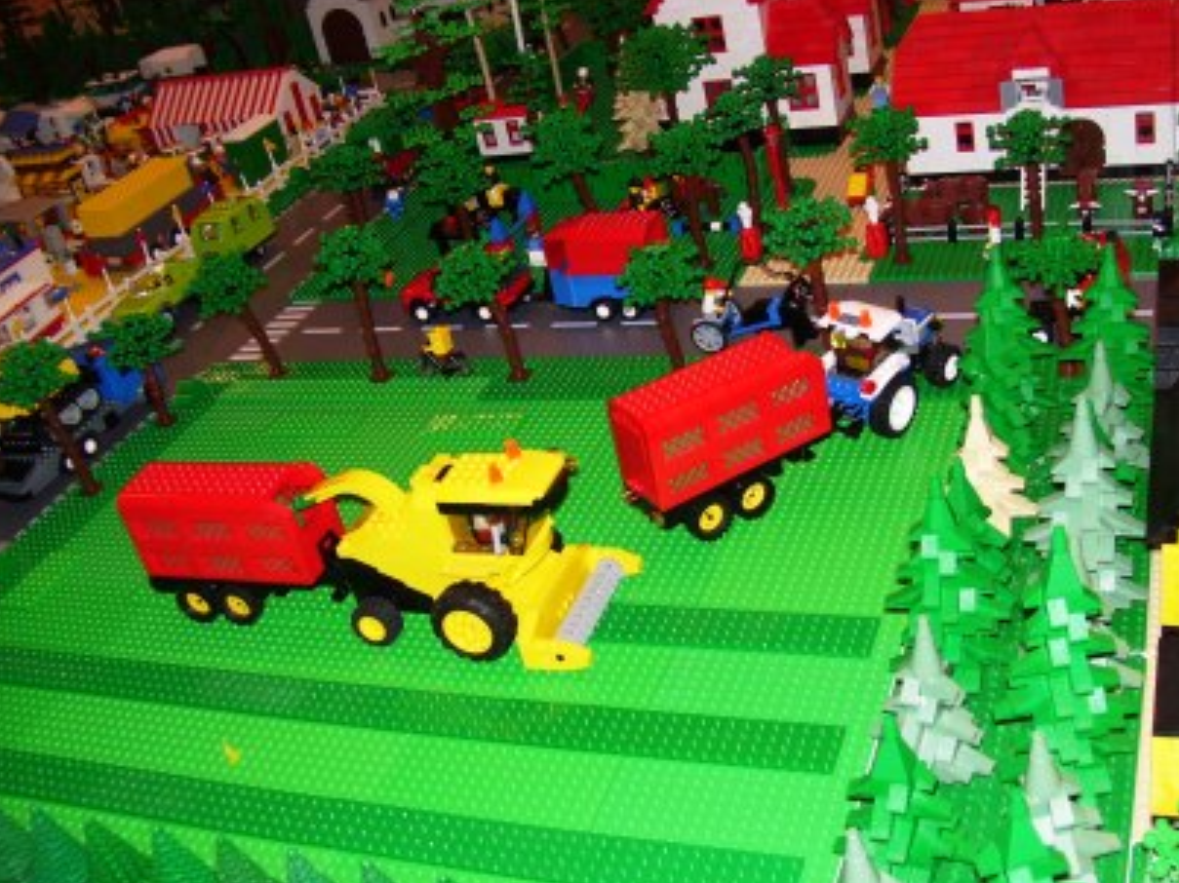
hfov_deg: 46.8
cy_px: 480
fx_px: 1362
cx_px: 644
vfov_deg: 35.9
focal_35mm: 40
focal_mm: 6
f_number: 2.7
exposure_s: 1/60
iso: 80
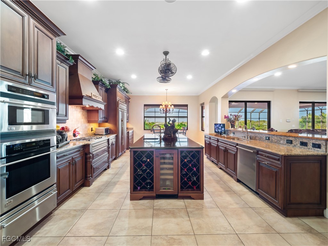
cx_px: 164
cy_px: 123
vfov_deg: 85.7
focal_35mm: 14
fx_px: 133
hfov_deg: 102.1
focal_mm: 7
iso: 200
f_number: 7.1
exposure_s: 1/1.25
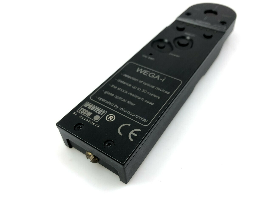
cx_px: 136
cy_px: 102
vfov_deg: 49.7
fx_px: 220
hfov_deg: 63.4
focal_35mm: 28
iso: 25
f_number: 1.8
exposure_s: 1/50
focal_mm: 3.99
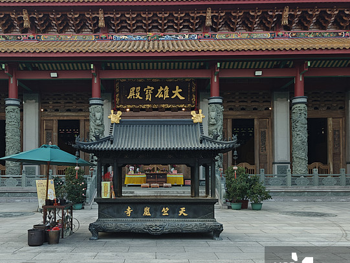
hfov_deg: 53.8
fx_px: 344
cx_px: 150
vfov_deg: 41.5
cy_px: 165
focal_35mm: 34
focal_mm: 6.06
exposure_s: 1/631
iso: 50
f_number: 1.6
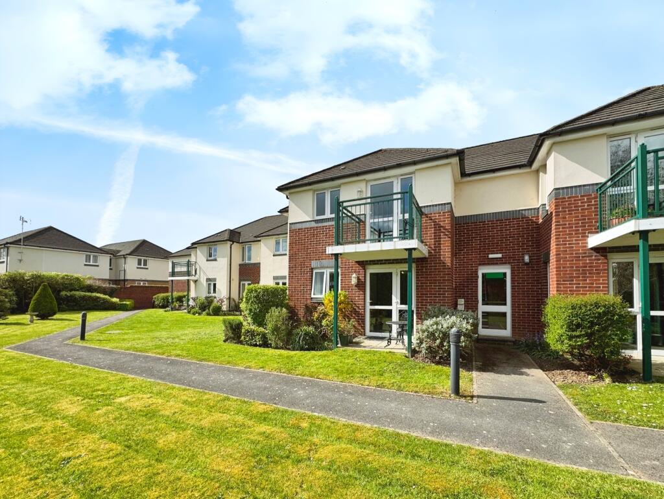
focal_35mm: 14
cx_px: 332
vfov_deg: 85.7
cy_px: 250
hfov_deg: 102.0
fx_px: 269
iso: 40
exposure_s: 1/1748
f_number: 2.2
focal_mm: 2.22
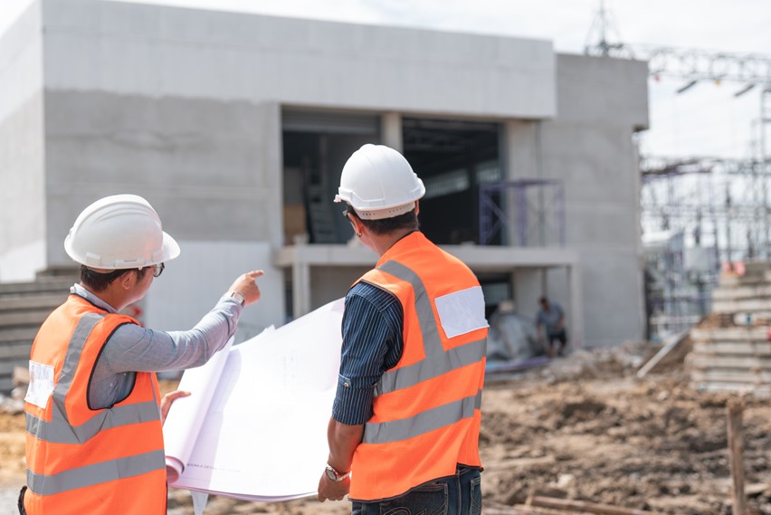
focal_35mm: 61
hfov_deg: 32.9
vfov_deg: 22.3
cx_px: 410
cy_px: 266
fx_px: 1307
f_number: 2.8
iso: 64
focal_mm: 52
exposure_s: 1/1250
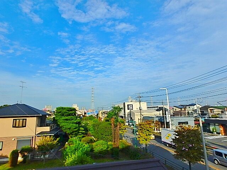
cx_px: 114
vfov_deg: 63.4
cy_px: 85
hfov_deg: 79.0
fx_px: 138
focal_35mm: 21
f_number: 6
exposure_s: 1/500
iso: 125
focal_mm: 3.7
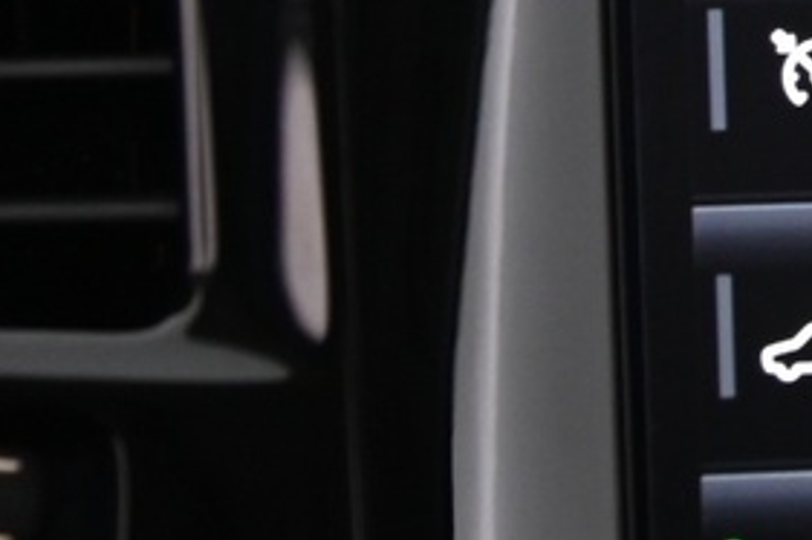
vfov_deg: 5.2
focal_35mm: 266
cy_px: 43
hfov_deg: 7.6
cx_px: 1315
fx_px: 5996
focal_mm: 46
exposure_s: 1/25
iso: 2000
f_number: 4
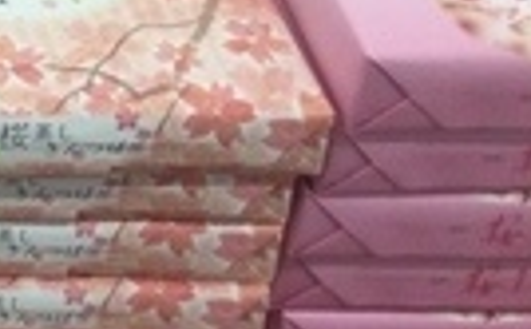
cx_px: -452
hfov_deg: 14.7
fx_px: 1776
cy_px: -117
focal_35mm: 123
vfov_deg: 10.3
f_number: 2.4
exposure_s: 1/30
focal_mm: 3.3
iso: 25
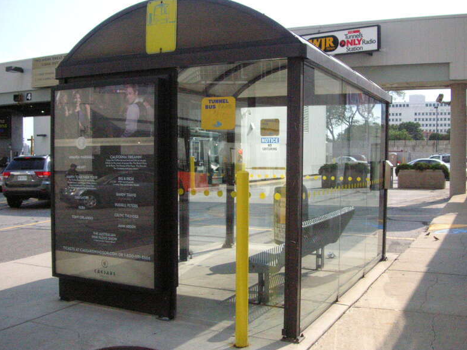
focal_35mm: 38
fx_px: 513
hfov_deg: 49.0
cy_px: 174
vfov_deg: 37.7
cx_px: 228
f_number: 6.7
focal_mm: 6.1
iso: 400
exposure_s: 1/1000
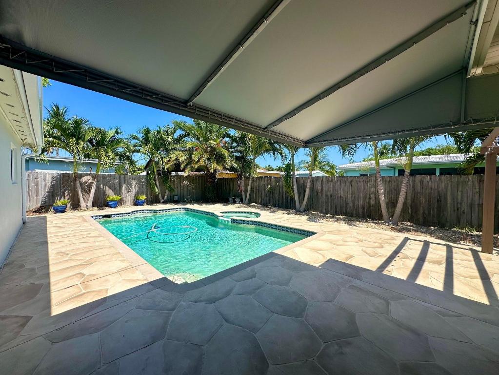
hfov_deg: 102.0
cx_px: 250
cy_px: 188
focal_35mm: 14
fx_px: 202
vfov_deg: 85.7
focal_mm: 2.22
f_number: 2.2
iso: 40
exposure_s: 1/1689
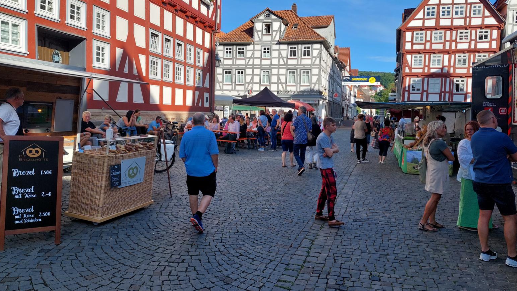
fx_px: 370
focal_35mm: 27
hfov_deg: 69.8
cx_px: 257
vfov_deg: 42.9
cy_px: 130
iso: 40
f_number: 1.8
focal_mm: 5.23
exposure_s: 1/1087
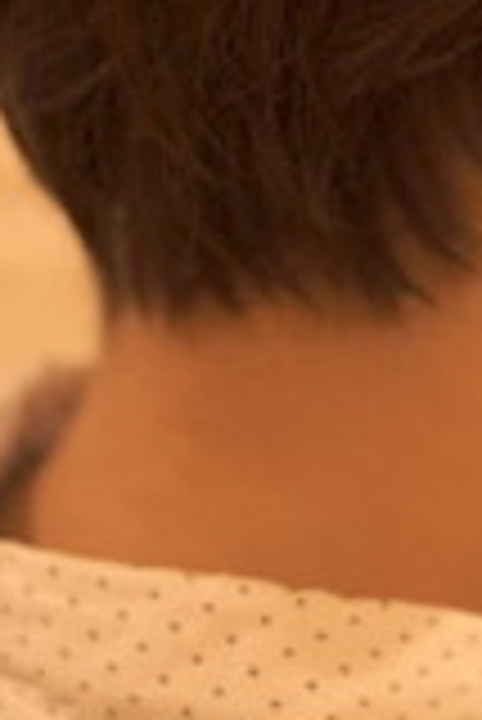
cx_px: 401
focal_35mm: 164
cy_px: -184
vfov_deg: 12.2
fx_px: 3277
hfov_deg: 8.4
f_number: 2
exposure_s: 1/800
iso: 800
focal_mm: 35
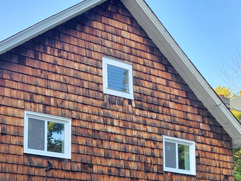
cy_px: 182
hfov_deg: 32.7
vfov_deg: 24.9
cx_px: 28
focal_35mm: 56
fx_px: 390
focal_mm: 5.4
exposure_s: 1/120
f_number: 1.8
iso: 50
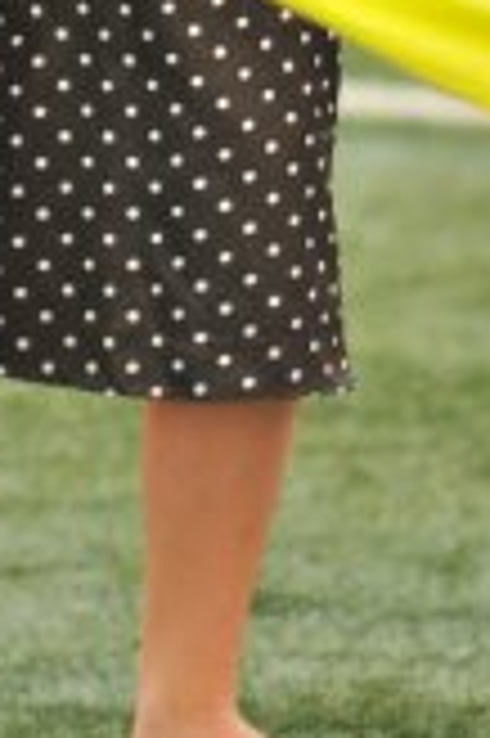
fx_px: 22402
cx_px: 110
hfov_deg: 1.3
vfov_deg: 1.9
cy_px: -405
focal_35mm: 1095
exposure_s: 1/250
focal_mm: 200
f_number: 2.8
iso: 200
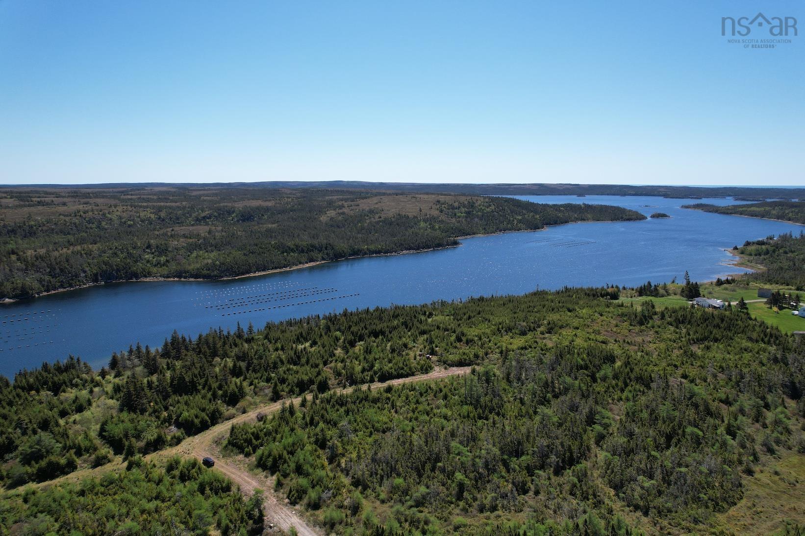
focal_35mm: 22
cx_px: 402
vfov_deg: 57.2
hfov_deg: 78.6
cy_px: 268
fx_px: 492
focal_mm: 8.38
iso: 100
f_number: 2.8
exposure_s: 1/2000
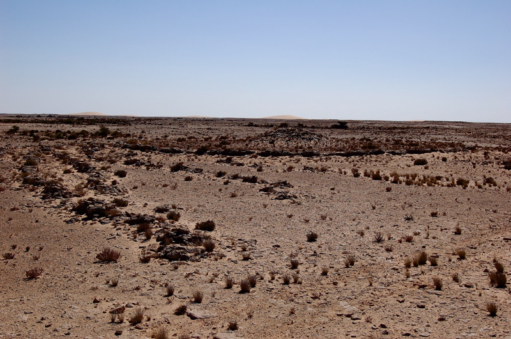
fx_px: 659
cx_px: 256
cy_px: 170
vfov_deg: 28.9
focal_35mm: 46
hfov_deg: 42.4
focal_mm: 31
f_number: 9
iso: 200
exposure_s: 1/640
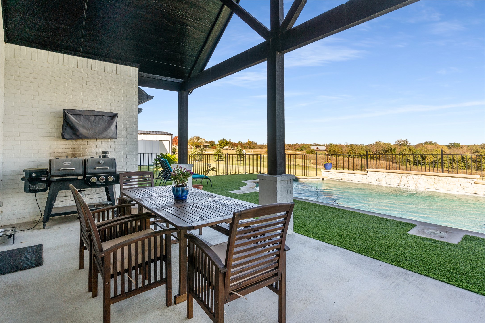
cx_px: 242
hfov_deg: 93.3
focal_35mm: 17
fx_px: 229
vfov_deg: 70.4
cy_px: 162
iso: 100
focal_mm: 17
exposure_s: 1/200
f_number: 8
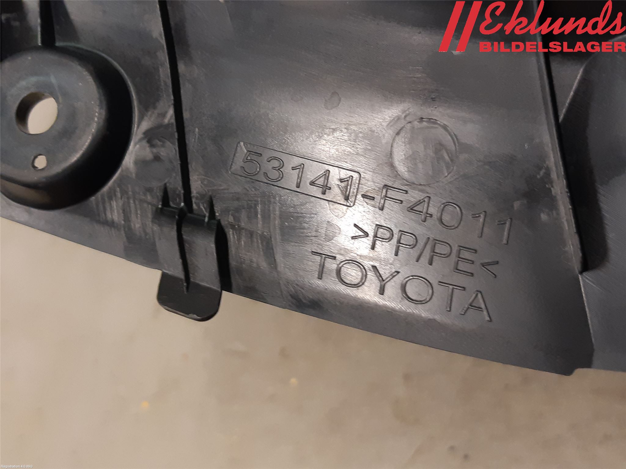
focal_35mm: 26
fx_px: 470
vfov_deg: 53.1
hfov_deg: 67.3
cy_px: 234
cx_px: 313
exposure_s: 1/50
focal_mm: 3.93
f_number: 1.7
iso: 160
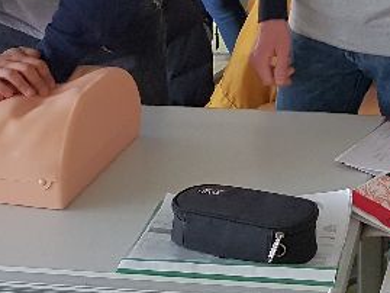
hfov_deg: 19.1
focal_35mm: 99
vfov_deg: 13.8
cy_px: -187
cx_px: 412
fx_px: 1116
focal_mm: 4.2
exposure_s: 1/50
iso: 125
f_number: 1.7
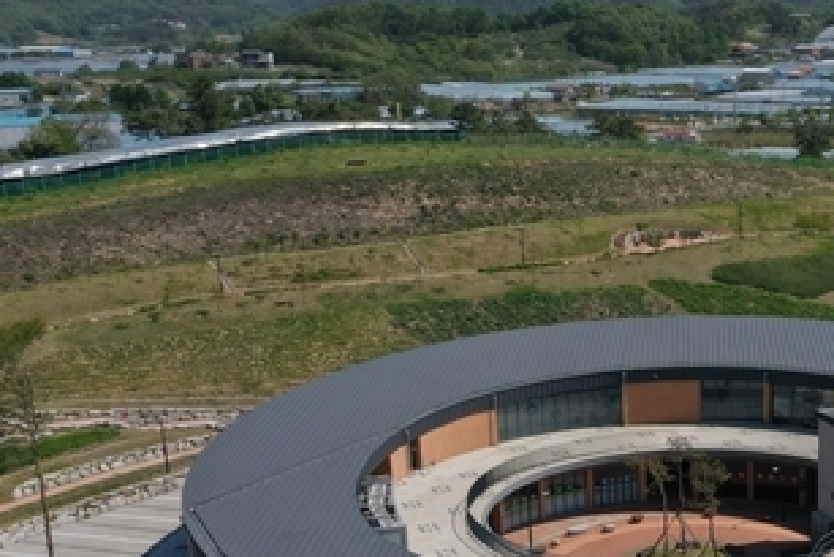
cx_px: 709
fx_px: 1437
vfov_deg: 21.2
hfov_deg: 31.2
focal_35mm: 62
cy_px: 550
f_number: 10
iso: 100
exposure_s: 1/240
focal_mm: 10.26
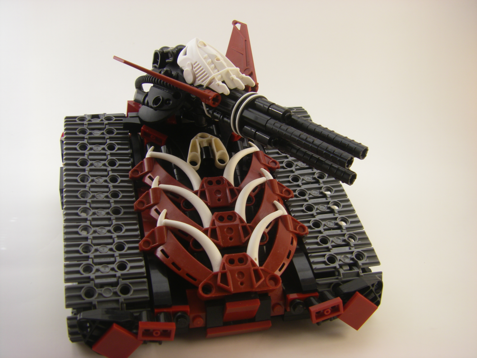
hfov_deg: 49.0
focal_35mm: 38
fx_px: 524
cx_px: 238
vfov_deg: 37.7
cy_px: 179
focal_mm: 6.3
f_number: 3.5
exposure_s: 1/80
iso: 64
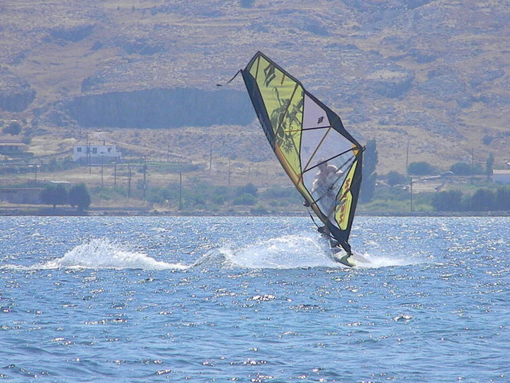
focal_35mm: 414
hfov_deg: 4.8
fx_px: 6099
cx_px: 255
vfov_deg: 3.6
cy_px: 192
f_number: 10.8
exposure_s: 1/839
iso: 640
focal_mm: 75
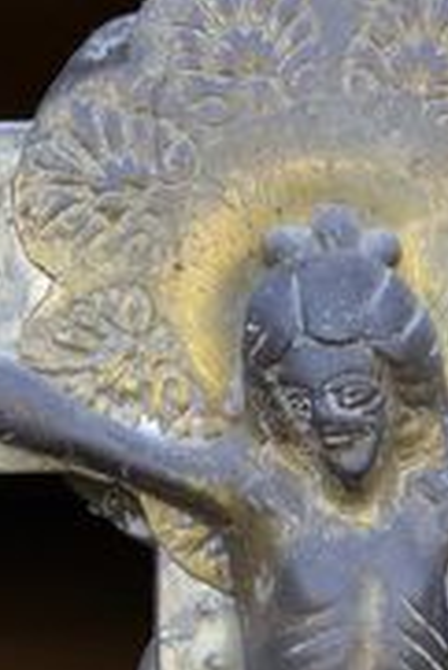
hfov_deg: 3.1
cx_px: 342
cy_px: 818
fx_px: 8402
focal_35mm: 451
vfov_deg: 4.6
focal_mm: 78
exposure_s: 1/30
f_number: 7.1
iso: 200
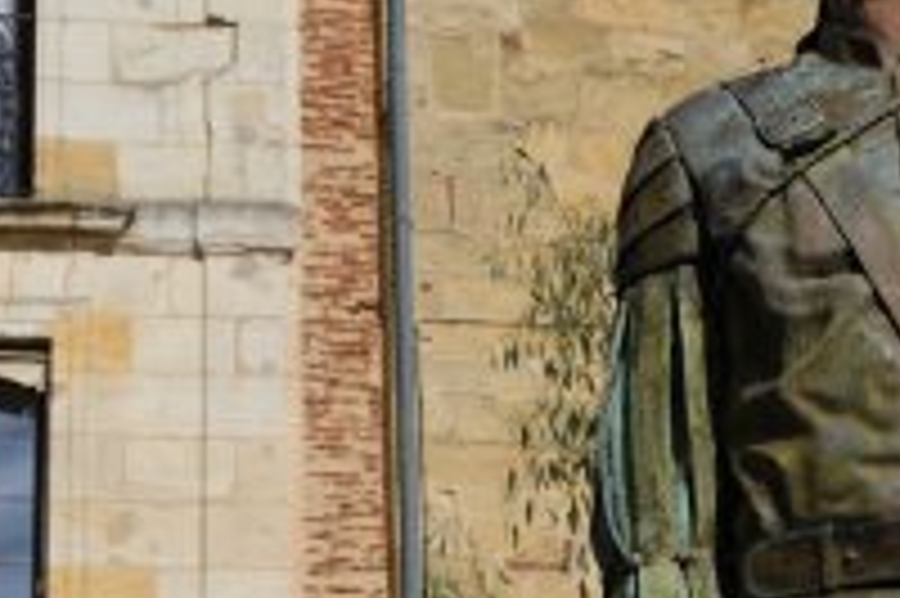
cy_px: 193
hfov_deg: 12.4
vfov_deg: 8.3
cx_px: 432
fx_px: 4146
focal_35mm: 166
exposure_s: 1/1500
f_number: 8
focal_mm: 46.3
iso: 320
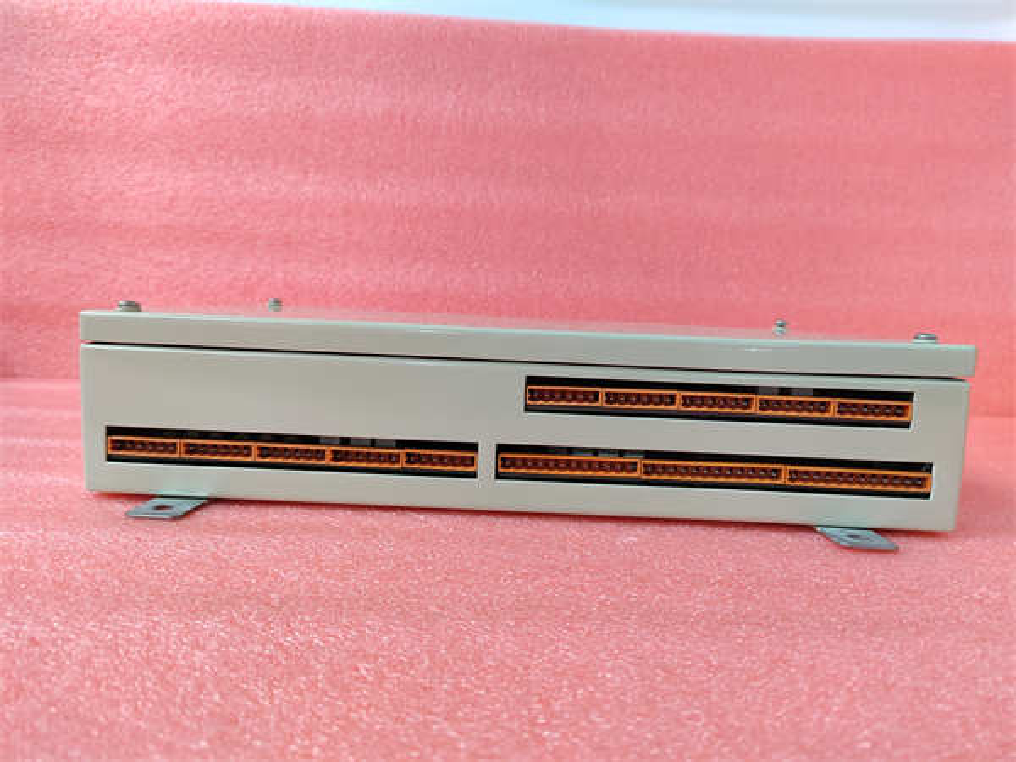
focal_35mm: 23
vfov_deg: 58.9
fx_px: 675
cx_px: 508
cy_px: 381
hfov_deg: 73.9
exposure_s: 1/50
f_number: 1.9
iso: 2178
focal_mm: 5.52
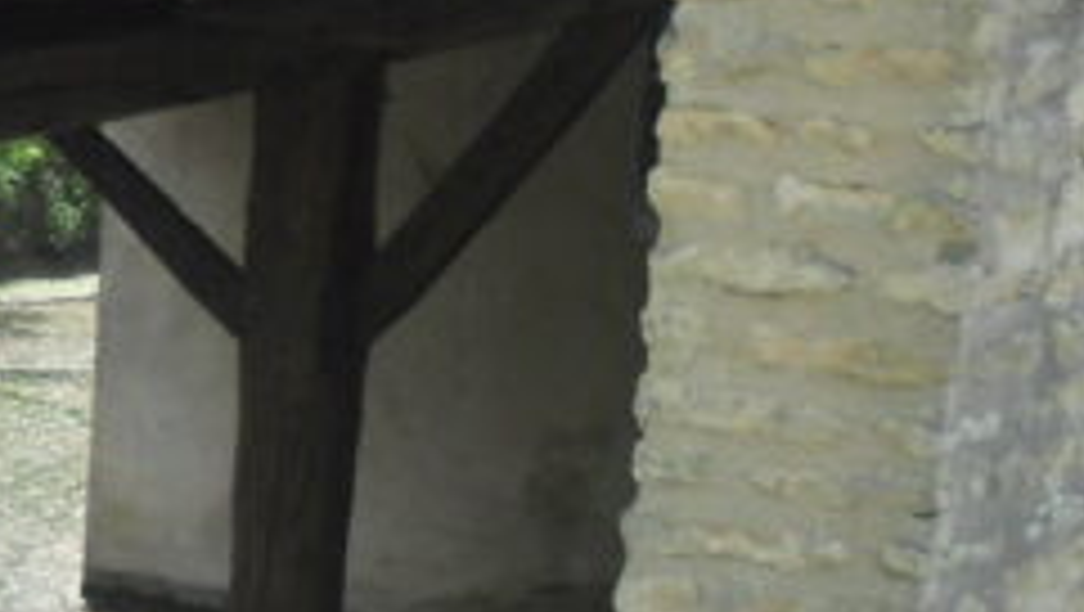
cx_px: -418
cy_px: 446
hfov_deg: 16.0
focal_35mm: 125
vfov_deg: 9.7
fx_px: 3596
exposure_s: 1/500
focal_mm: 4.9
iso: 80
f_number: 3.2
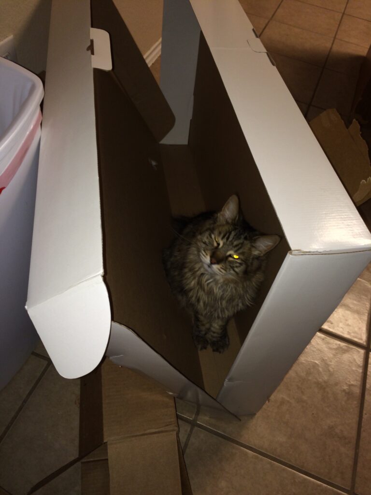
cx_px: 186
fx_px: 414
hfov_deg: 48.2
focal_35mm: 29
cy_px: 248
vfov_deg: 61.7
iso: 50
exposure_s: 1/30
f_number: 2.2
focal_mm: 4.15
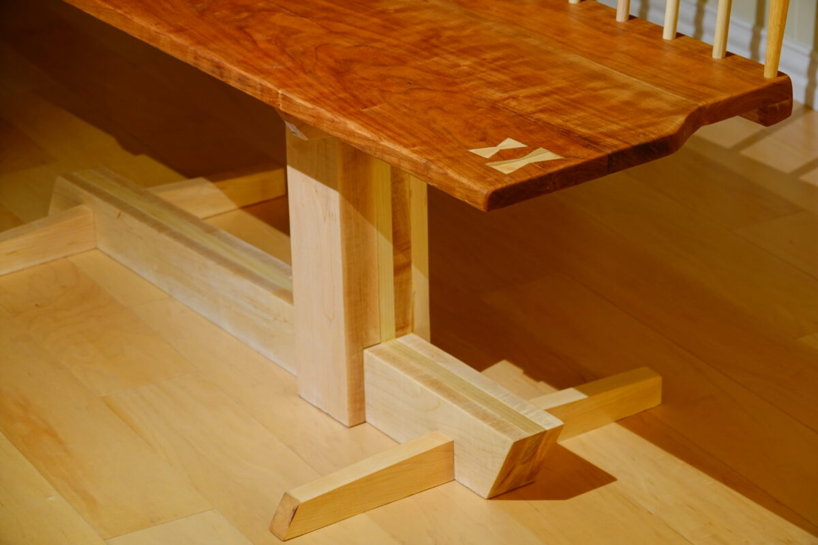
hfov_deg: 18.4
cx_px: 409
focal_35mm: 111
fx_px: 2522
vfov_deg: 12.3
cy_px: 272
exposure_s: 1/6
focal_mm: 40.73
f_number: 4
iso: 400
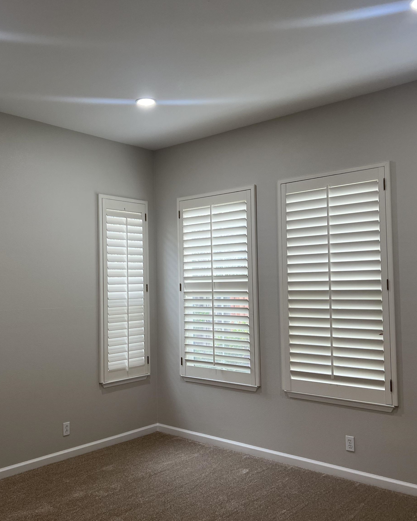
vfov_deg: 52.8
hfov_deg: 43.2
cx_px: 170
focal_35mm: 34
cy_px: 261
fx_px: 525
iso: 64
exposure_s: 1/120
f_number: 1.5
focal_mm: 5.7
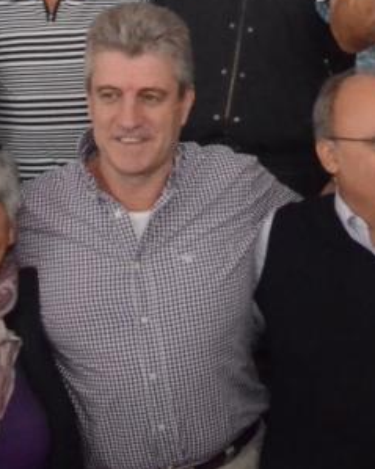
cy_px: 182
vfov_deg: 12.5
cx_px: 372
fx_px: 2138
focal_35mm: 154
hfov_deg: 10.0
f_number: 18
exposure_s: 1/60
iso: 6400
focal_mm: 32
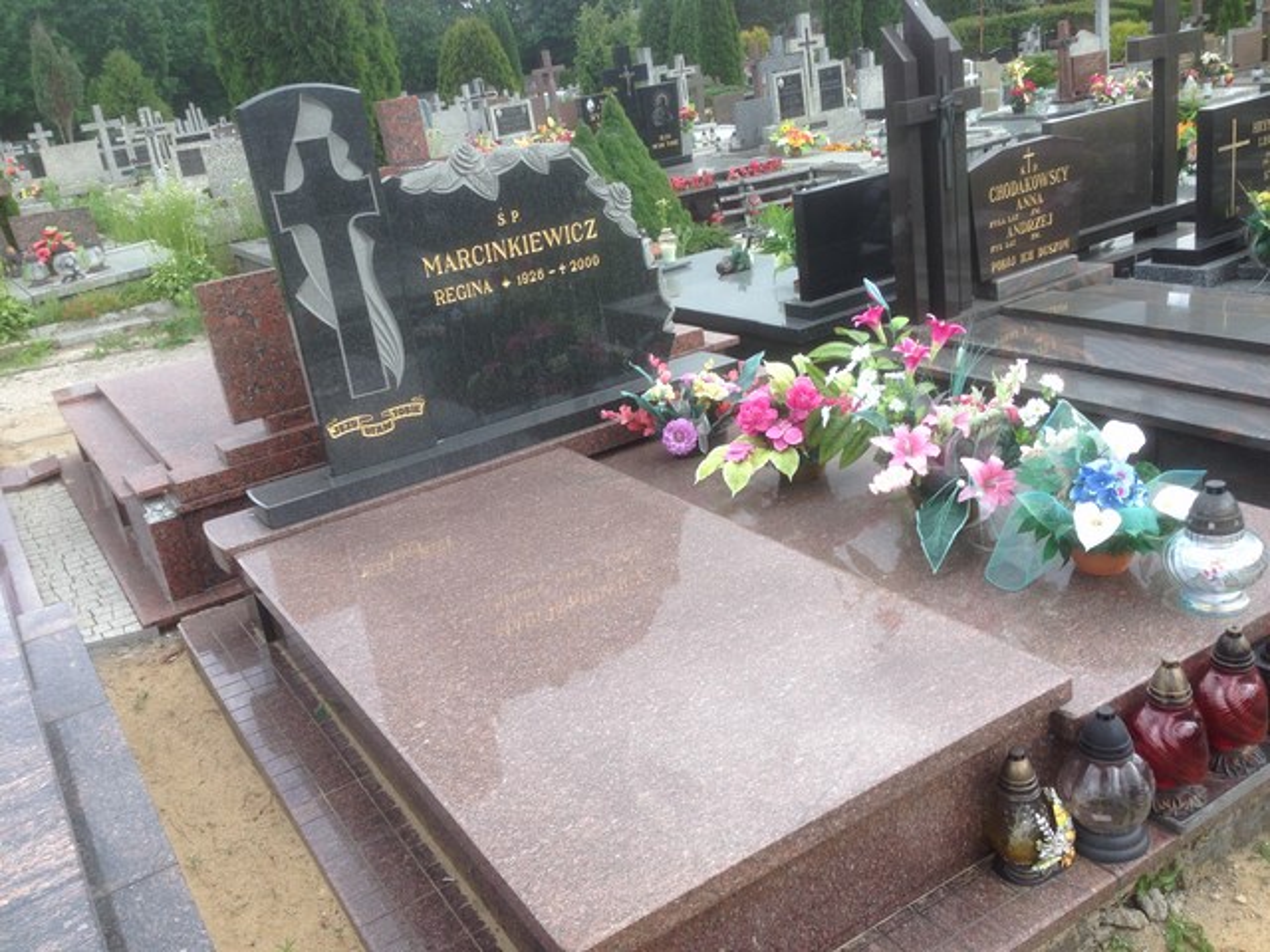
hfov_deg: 55.4
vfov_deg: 42.9
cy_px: 476
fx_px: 1211
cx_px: 635
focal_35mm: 33
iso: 50
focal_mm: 4.12
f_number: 2.4
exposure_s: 1/484
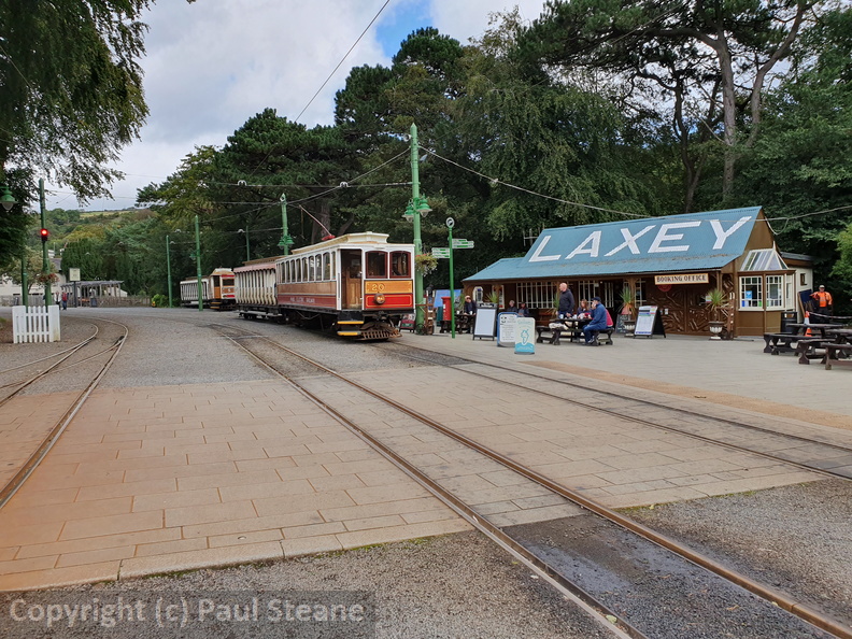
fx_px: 640
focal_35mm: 26
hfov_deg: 67.3
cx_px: 426
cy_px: 320
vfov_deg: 53.1
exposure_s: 1/650
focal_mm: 4.32
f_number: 2.4
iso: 50
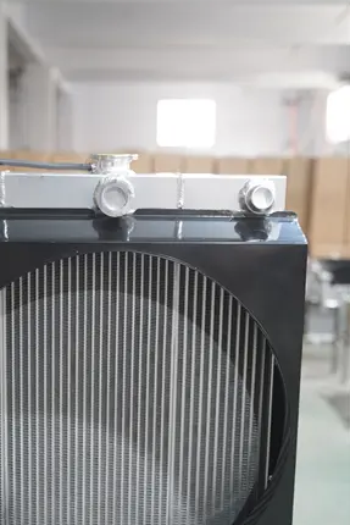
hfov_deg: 22.5
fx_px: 874
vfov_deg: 33.1
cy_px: 354
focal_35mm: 60
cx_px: 107
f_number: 2.8
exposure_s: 1/80
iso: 4000
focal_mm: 43
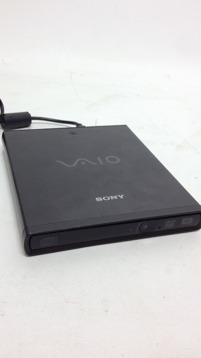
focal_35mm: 39
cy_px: 177
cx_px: 88
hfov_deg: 30.4
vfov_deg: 51.6
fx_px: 370
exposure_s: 1/40
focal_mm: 4.28
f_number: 2.4
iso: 50
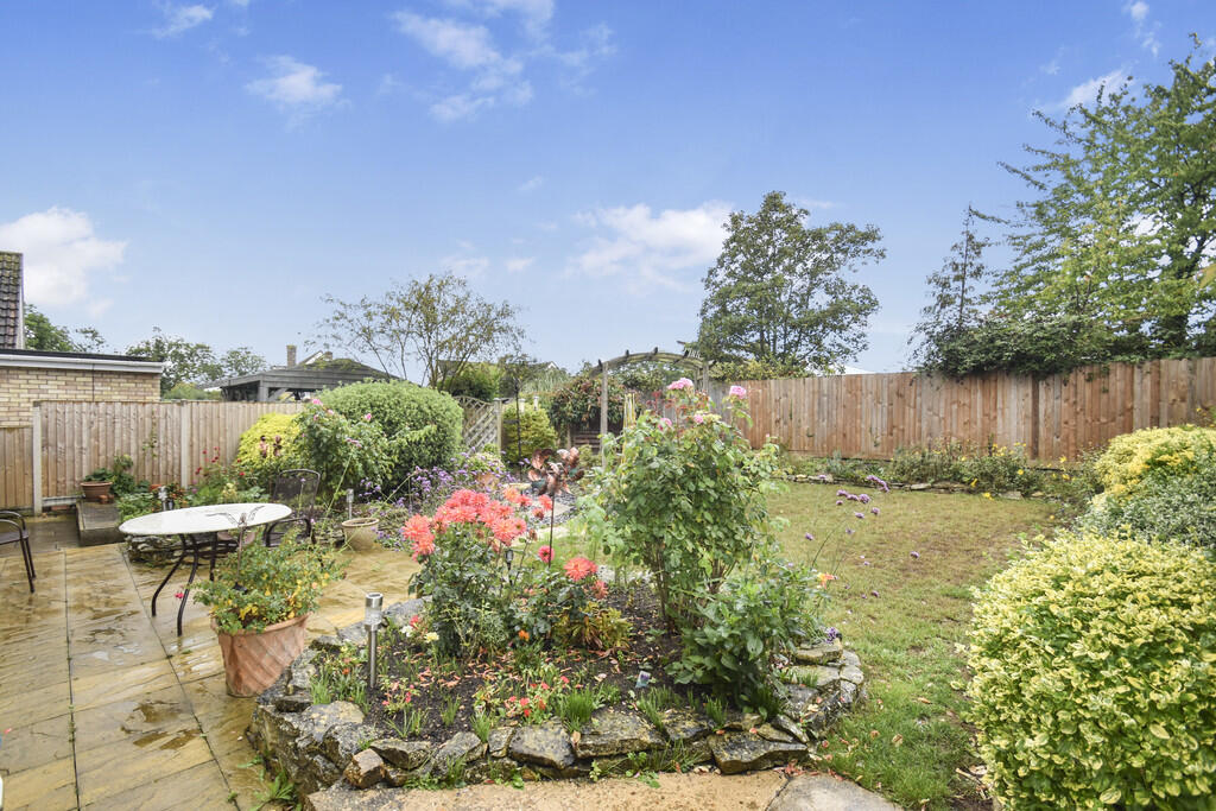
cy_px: 406
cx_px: 608
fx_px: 507
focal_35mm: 15
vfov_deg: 77.3
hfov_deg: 100.4
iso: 160
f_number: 5
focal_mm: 10
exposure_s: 1/200
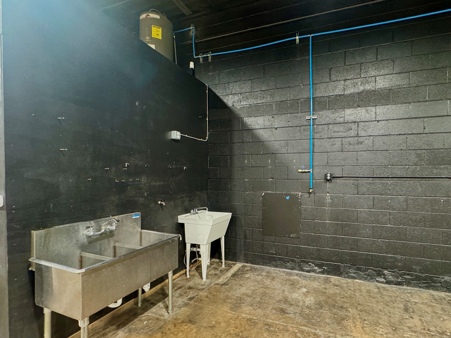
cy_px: 182
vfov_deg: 74.6
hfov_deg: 90.1
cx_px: 266
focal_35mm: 17
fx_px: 222
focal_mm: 2.22
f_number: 2.2
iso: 1000
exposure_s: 1/60
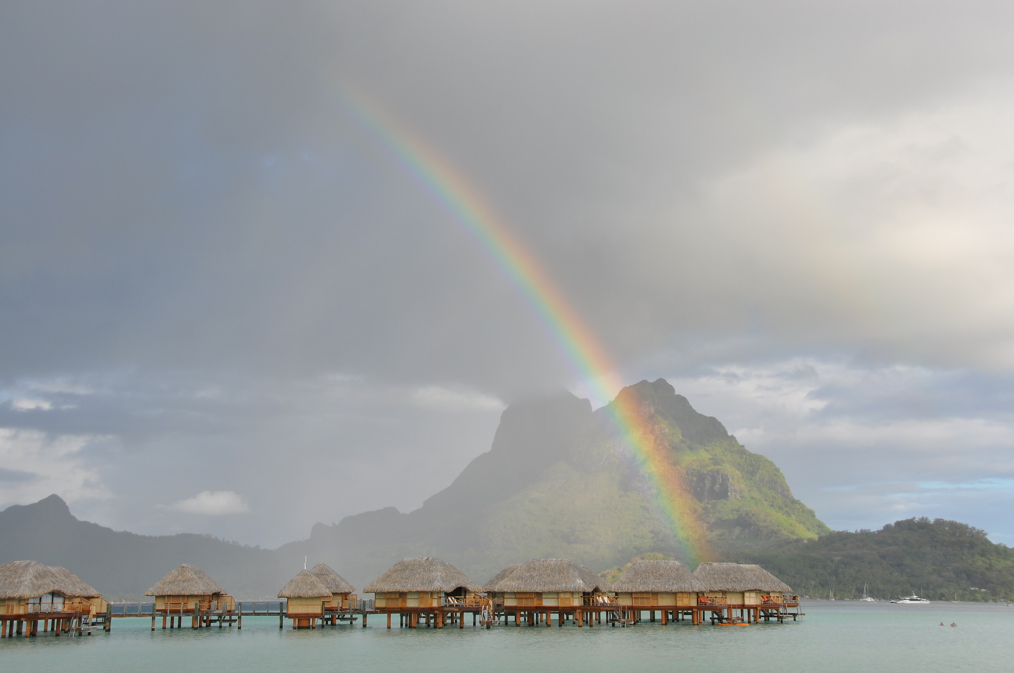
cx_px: 507
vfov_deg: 26.4
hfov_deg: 38.9
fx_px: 1435
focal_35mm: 51
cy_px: 336
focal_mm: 34
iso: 200
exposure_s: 1/350
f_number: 9.5
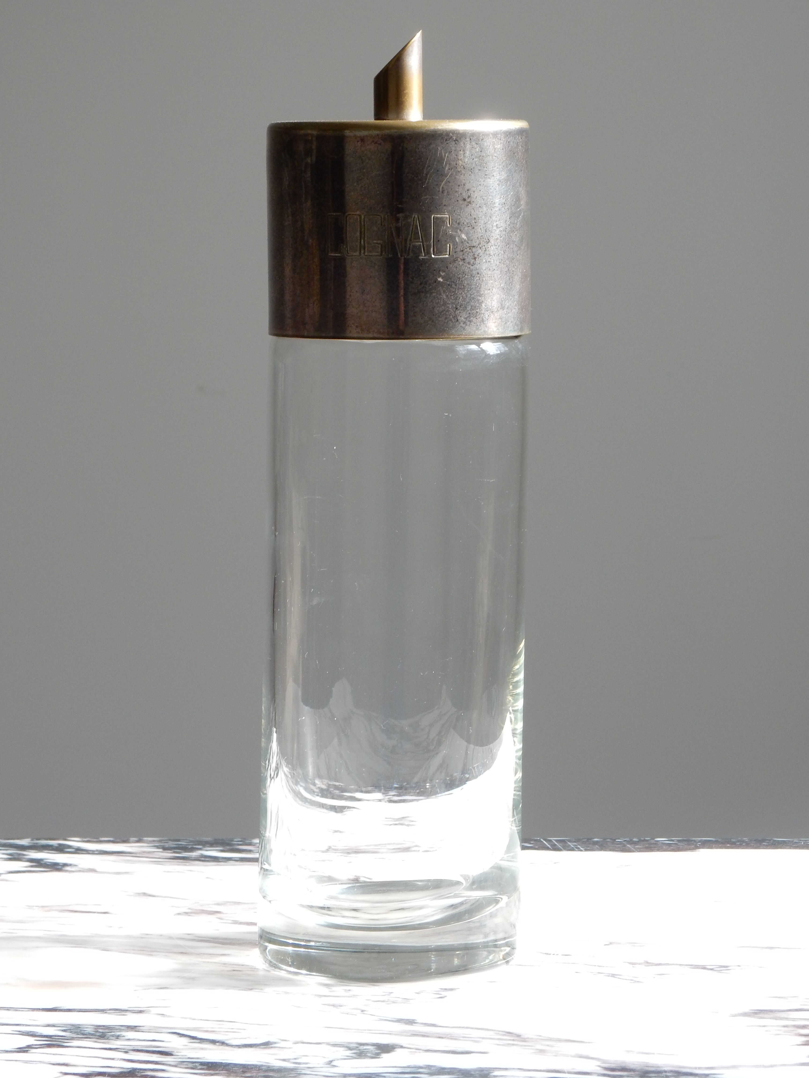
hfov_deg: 12.7
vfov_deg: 16.8
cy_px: 539
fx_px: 3646
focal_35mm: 117
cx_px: 404
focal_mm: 20.9
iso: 160
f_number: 5.6
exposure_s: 1/30
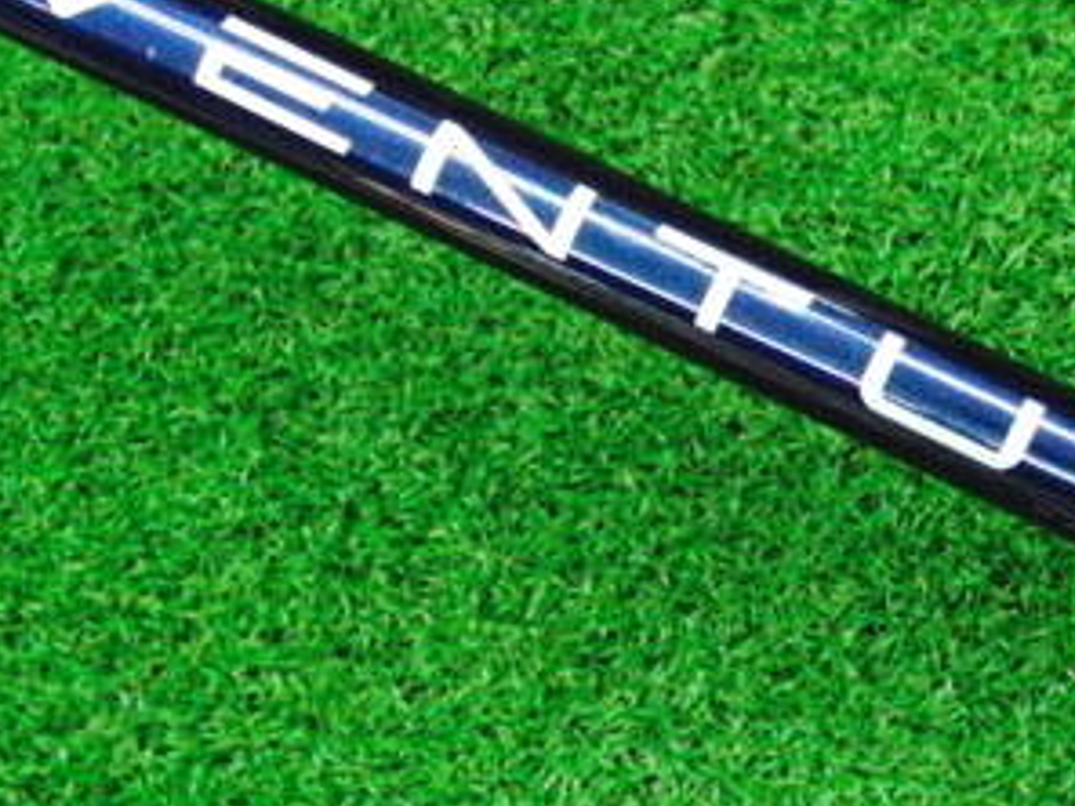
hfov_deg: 23.8
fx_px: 2484
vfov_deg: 18.4
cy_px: 381
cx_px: 952
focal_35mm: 80
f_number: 3.6
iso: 3200
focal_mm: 6.42
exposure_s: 1/160
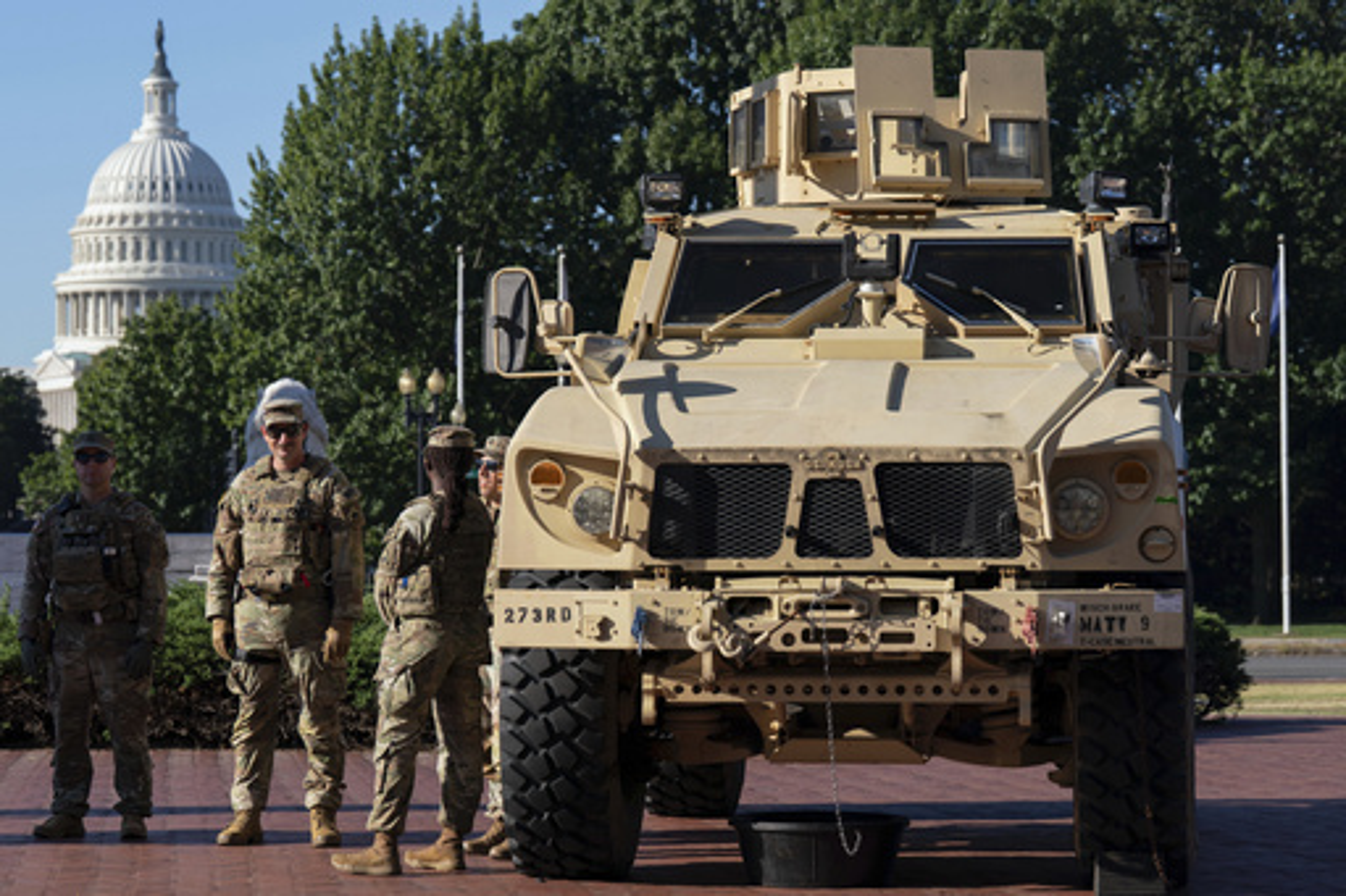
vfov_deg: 12.2
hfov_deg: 18.3
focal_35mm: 112
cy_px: 448
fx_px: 4186
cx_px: 673
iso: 160
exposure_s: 1/1000
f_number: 6.3
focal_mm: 112
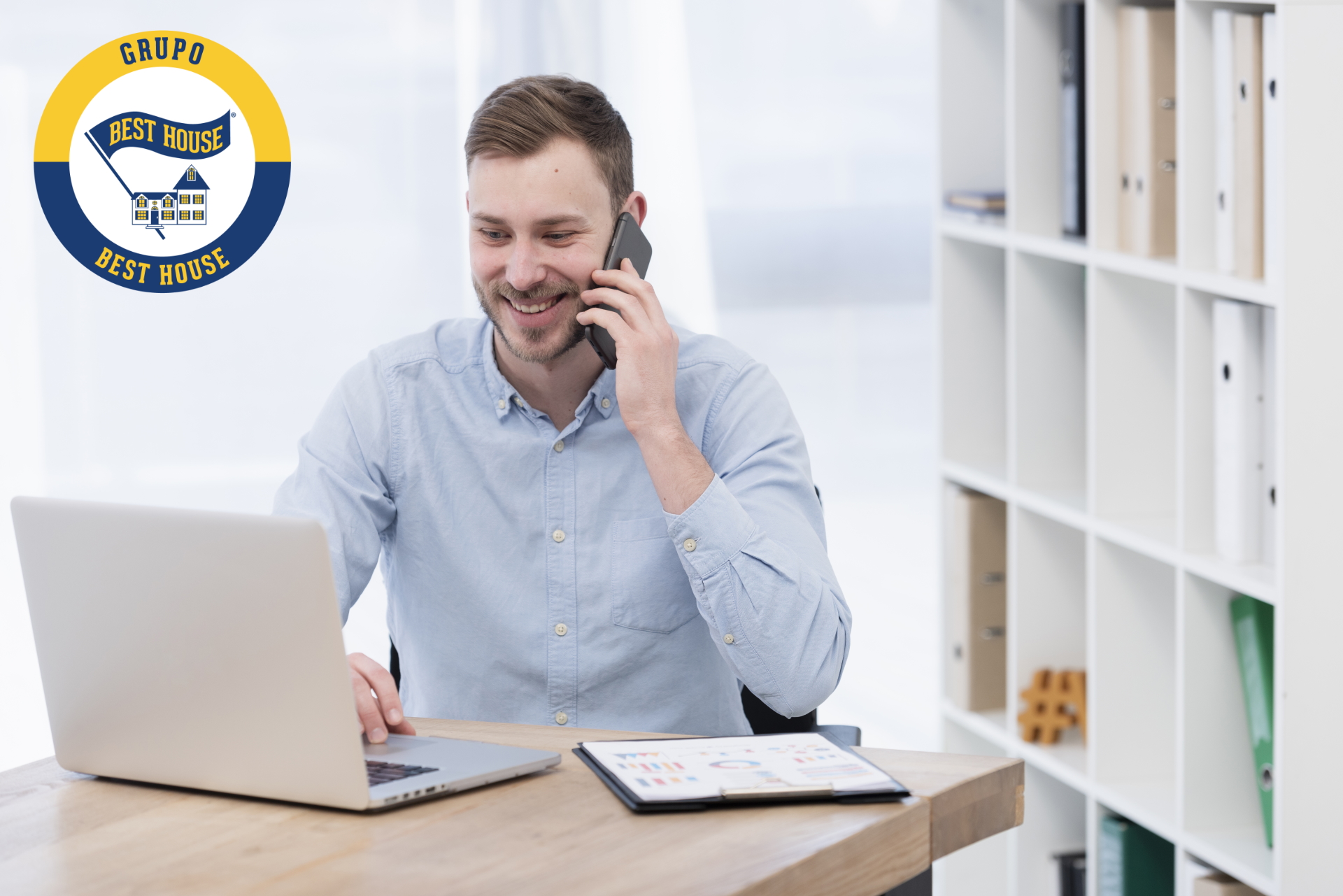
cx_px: 672
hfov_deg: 16.8
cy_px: 448
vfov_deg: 11.2
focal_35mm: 122
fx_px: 4552
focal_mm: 122
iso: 200
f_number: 4
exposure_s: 1/200
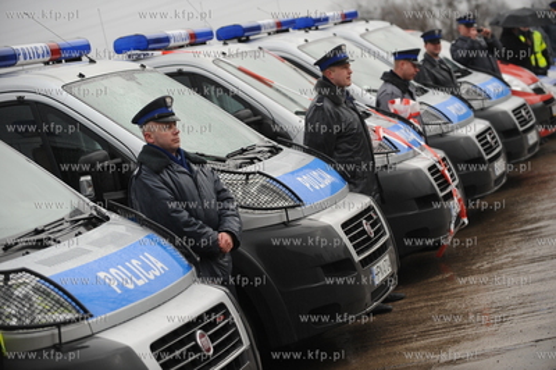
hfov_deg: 19.5
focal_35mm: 105
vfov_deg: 13.0
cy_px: 185
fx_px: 1620
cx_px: 278
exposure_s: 1/1250
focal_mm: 105
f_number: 4
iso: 400
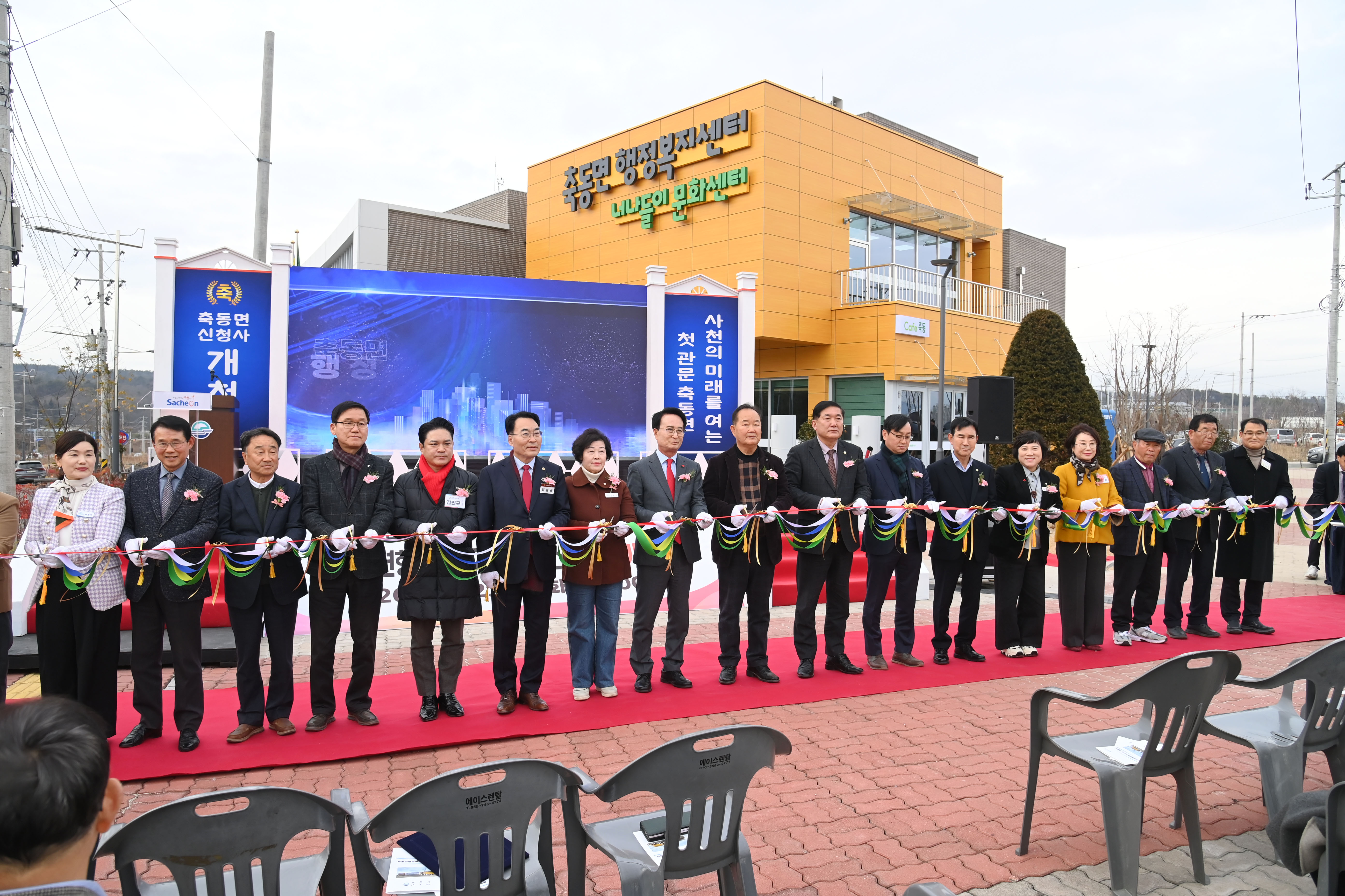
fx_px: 897
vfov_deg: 53.1
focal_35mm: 24
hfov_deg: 73.7
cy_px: 448
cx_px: 672
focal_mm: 24
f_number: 7.1
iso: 400
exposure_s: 1/320
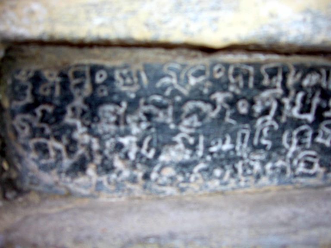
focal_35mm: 35
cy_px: 124
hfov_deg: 52.6
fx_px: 335
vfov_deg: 40.7
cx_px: 166
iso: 100
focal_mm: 5.8
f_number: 2.8
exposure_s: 1/60
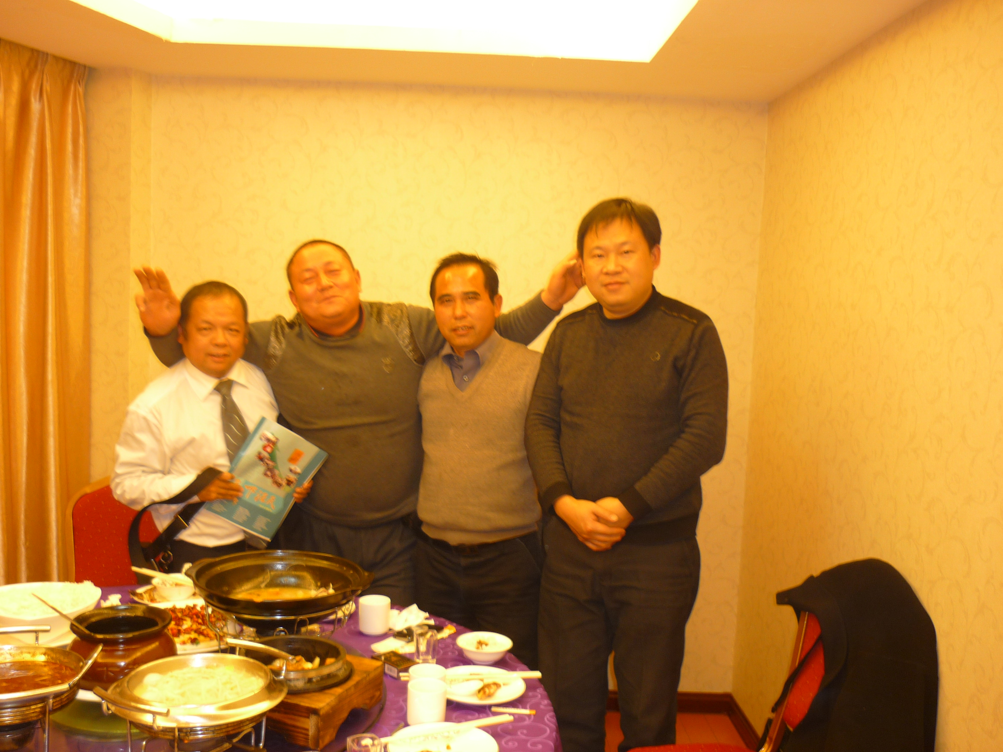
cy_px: 376
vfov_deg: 42.9
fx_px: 956
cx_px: 502
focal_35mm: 33
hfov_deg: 55.4
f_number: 2.8
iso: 100
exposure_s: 1/8
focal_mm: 5.5
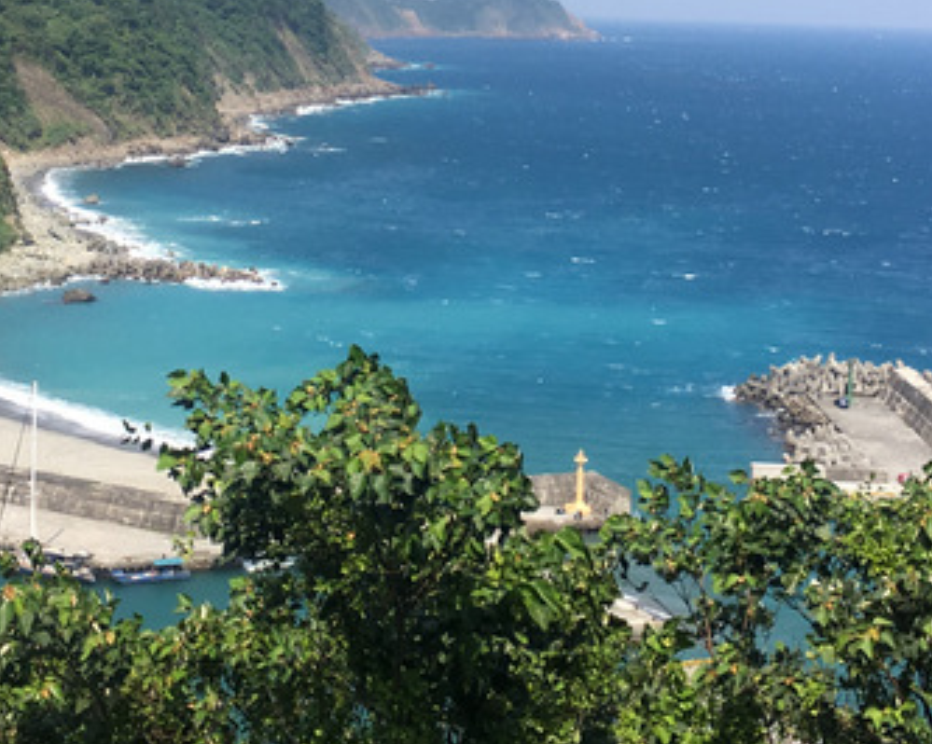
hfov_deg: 27.9
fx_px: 1875
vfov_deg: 21.7
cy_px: 17
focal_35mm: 68
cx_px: 423
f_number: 2.2
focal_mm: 4.15
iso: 25
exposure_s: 1/1261
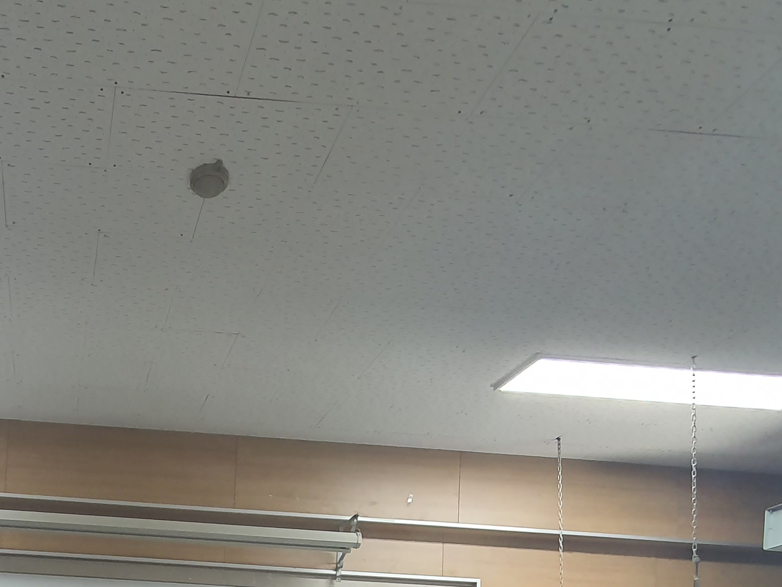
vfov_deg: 33.6
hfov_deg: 47.4
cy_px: 694
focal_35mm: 35
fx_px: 791
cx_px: 79
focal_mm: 1.8
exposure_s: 1/60
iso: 200
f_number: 2.2
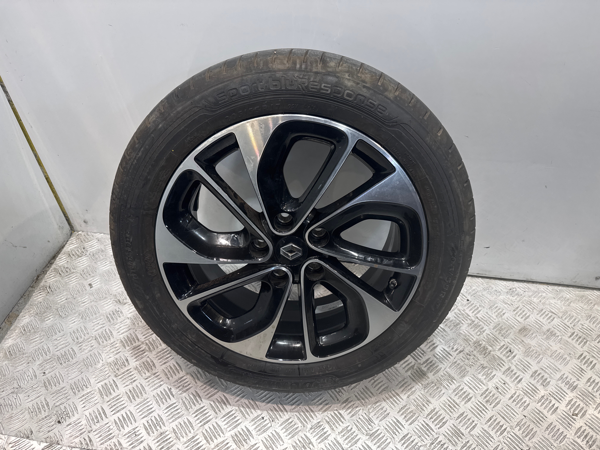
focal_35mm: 24
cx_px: 300
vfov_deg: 56.8
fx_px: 416
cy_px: 225
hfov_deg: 71.6
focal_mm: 6.76
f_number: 1.78
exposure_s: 1/100
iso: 80
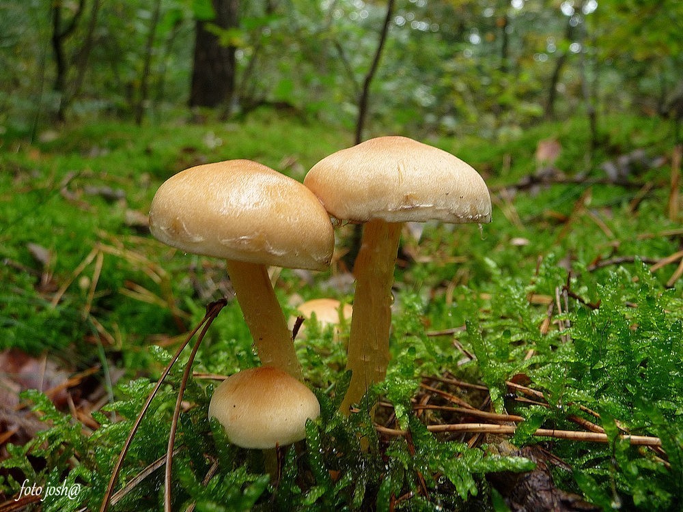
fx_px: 552
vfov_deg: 49.7
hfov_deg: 63.4
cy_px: 256
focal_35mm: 28
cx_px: 342
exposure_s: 1/30
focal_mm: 4.7
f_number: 3.3
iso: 125
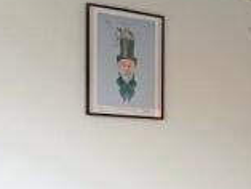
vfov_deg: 16.4
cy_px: 172
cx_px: 213
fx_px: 646
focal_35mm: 89
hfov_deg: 21.6
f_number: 1.7
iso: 943
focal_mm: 5.24
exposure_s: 1/100
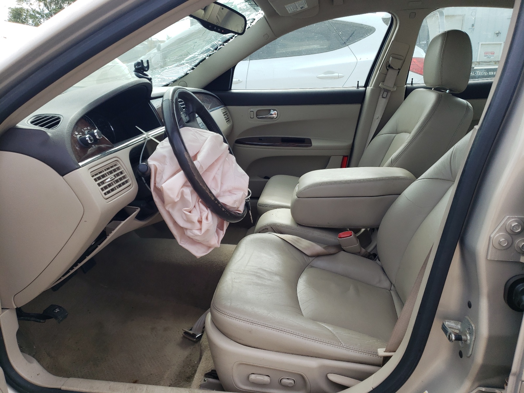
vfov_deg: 53.1
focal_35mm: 26
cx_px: 262
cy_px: 196
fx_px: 394
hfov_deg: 67.3
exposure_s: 1/909
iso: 50
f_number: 1.5
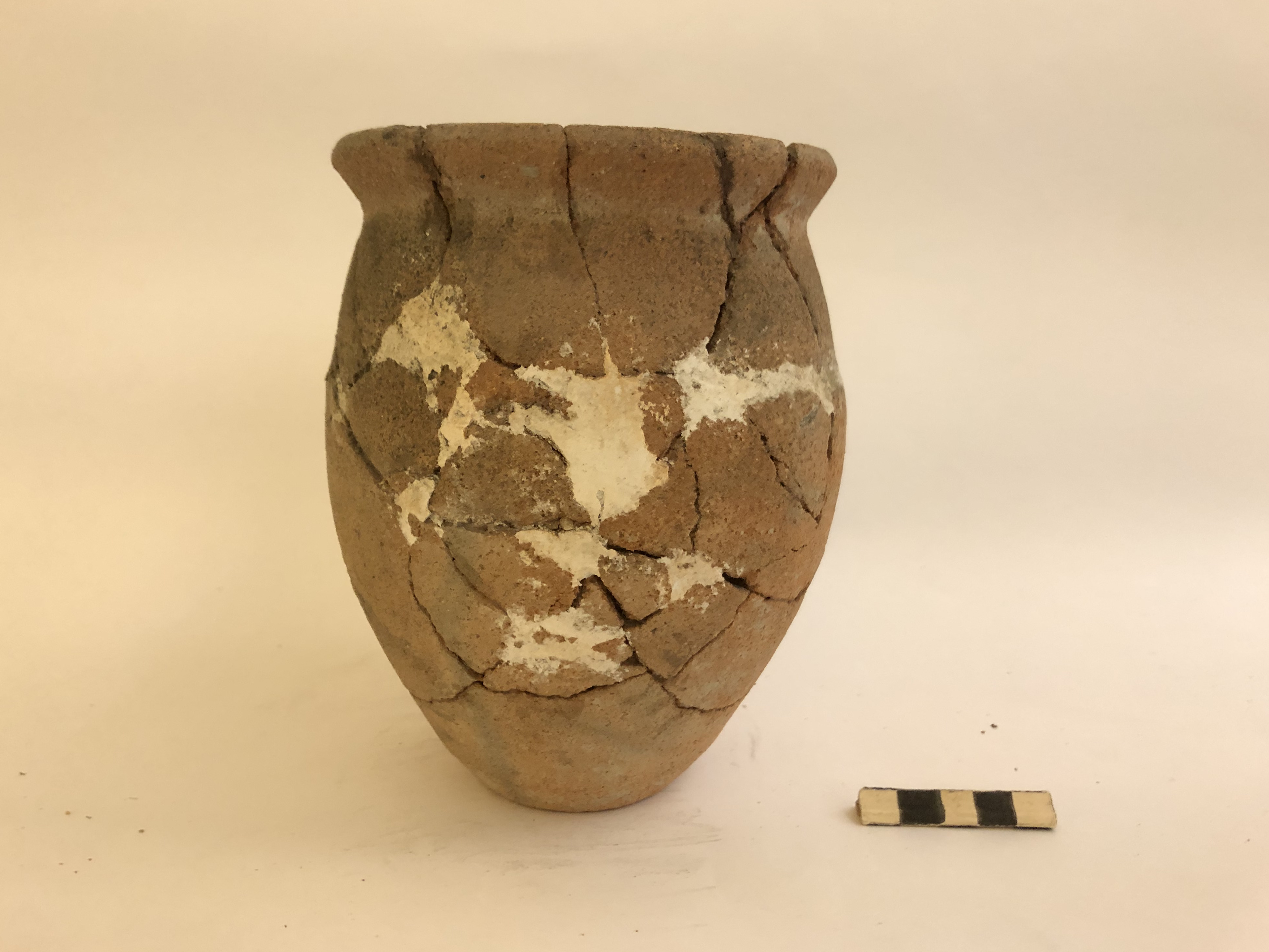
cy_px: 474
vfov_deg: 48.2
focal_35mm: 29
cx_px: 613
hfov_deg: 61.6
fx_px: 1063
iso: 100
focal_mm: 3.99
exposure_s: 1/10
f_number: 1.8
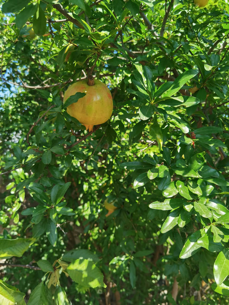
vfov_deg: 65.3
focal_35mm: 27
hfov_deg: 51.4
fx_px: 238
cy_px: 152
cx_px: 114
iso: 50
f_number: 1.9
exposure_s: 1/1074
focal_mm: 6.71
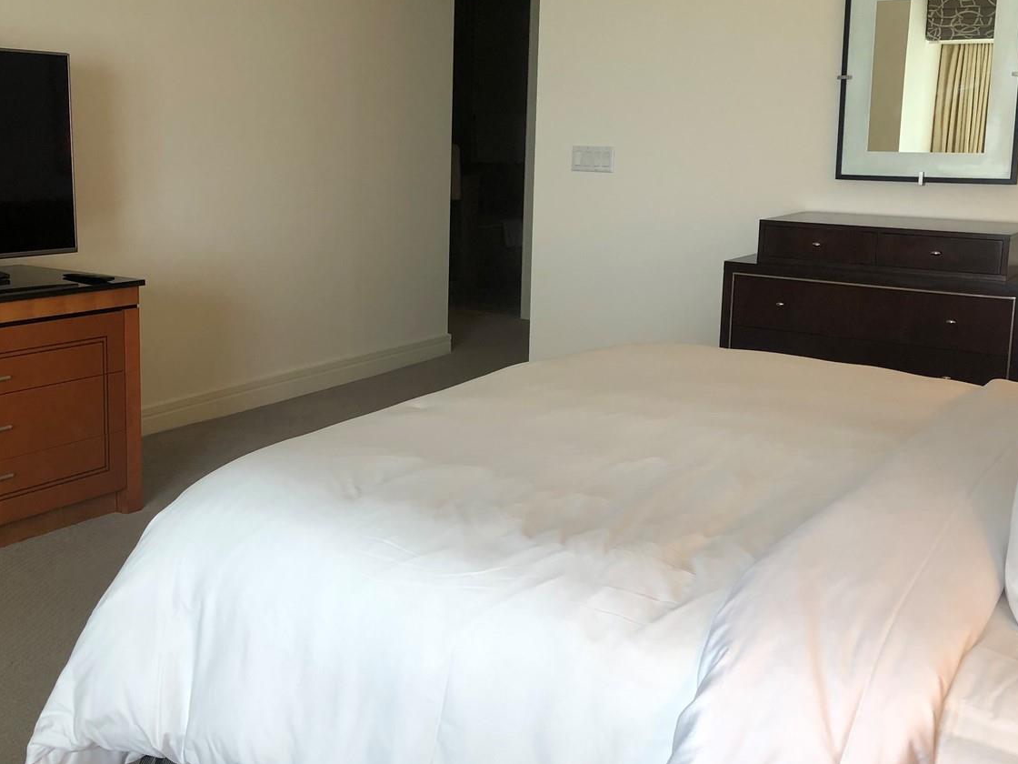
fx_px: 1176
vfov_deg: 35.9
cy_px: 317
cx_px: 391
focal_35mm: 40
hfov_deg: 46.4
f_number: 1.8
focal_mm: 4
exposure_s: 1/40
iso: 25
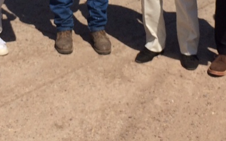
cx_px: 90
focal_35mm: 96
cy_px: -71
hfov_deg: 21.6
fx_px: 591
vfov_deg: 12.9
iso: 40
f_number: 2.2
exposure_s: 1/4566
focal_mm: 4.15
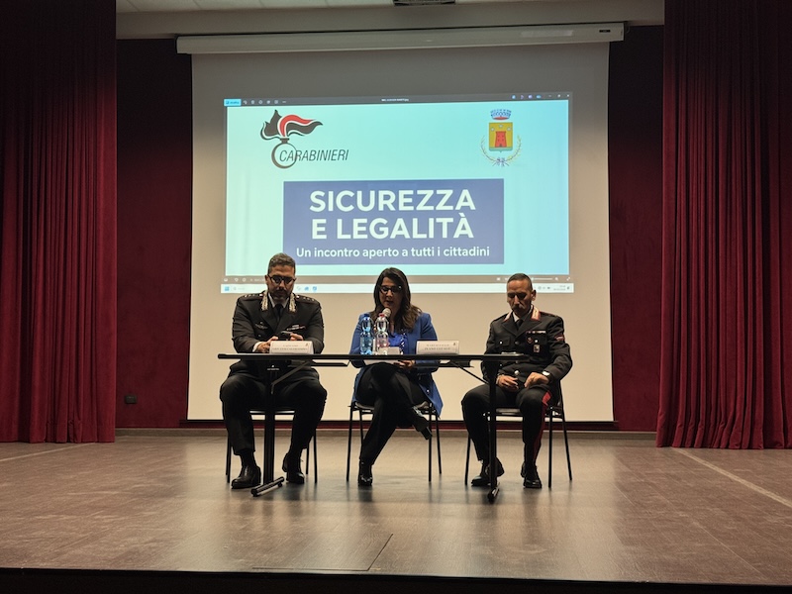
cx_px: 396
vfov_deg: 30.3
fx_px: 1098
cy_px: 297
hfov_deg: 39.7
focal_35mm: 48
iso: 125
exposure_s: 1/50
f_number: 1.78
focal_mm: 6.76
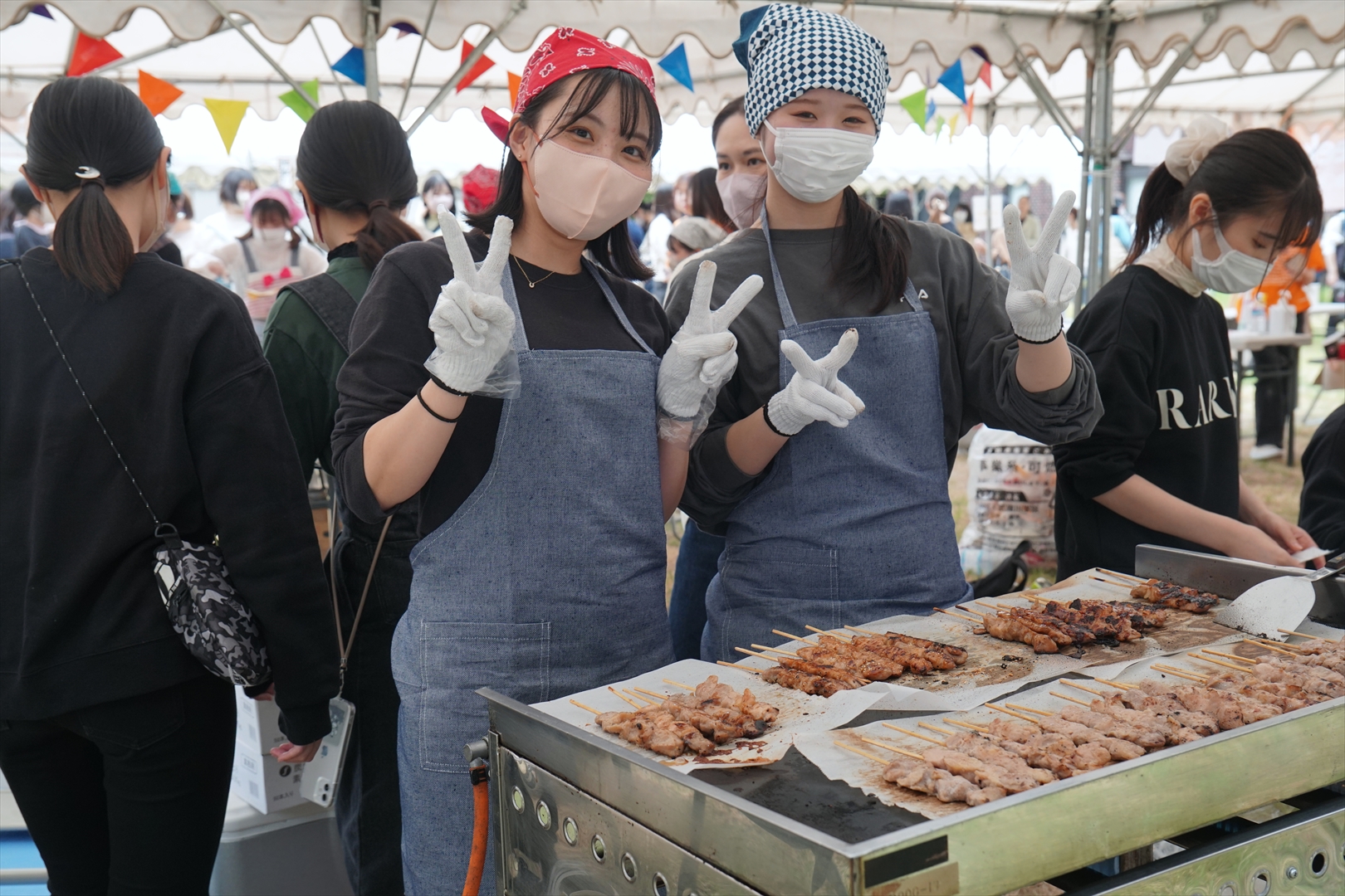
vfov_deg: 31.9
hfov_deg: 46.4
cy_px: 448
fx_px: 1569
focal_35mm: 42
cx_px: 672
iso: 320
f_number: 4.5
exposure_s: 1/80
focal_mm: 28
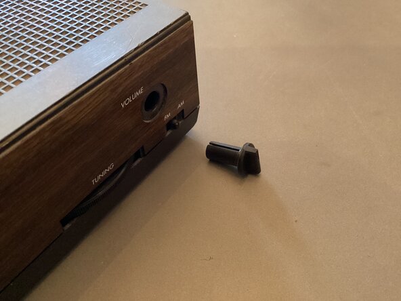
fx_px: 359
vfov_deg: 45.4
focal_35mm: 31
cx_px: 200
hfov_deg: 58.4
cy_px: 150
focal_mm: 3.3
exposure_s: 1/24
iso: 640
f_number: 2.4
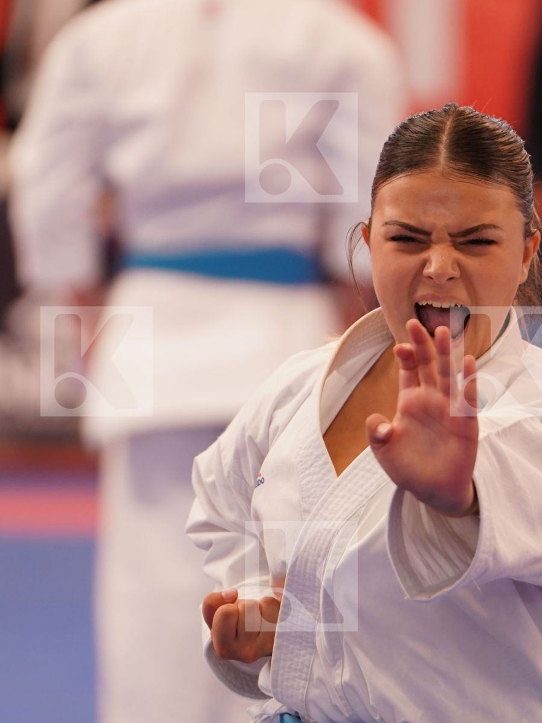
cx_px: 302
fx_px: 9060
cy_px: 362
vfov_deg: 4.6
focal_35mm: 434
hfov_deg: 3.4
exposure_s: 1/500
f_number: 2.8
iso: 800
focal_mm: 200
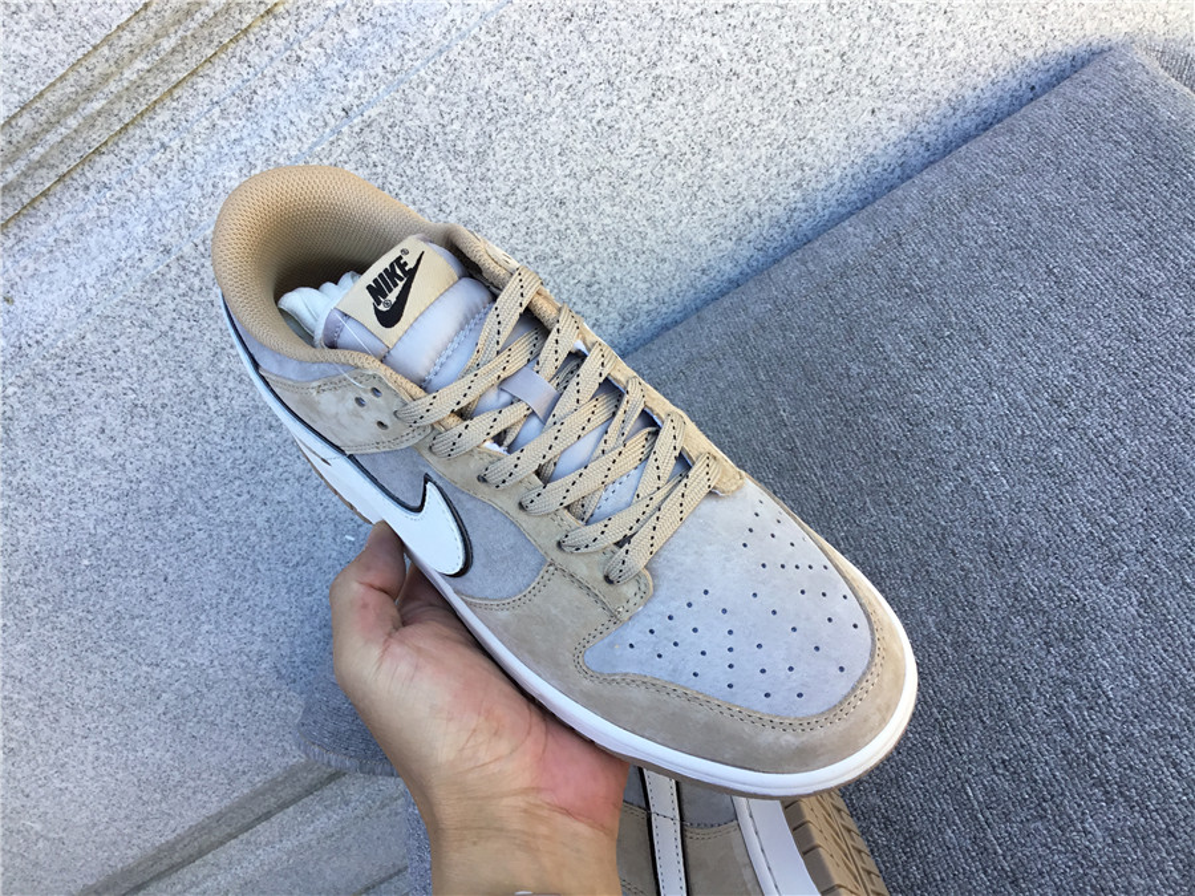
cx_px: 598
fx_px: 1070
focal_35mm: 31
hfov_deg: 58.4
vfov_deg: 45.4
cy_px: 448
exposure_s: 1/100
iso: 25
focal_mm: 3.3
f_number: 2.4
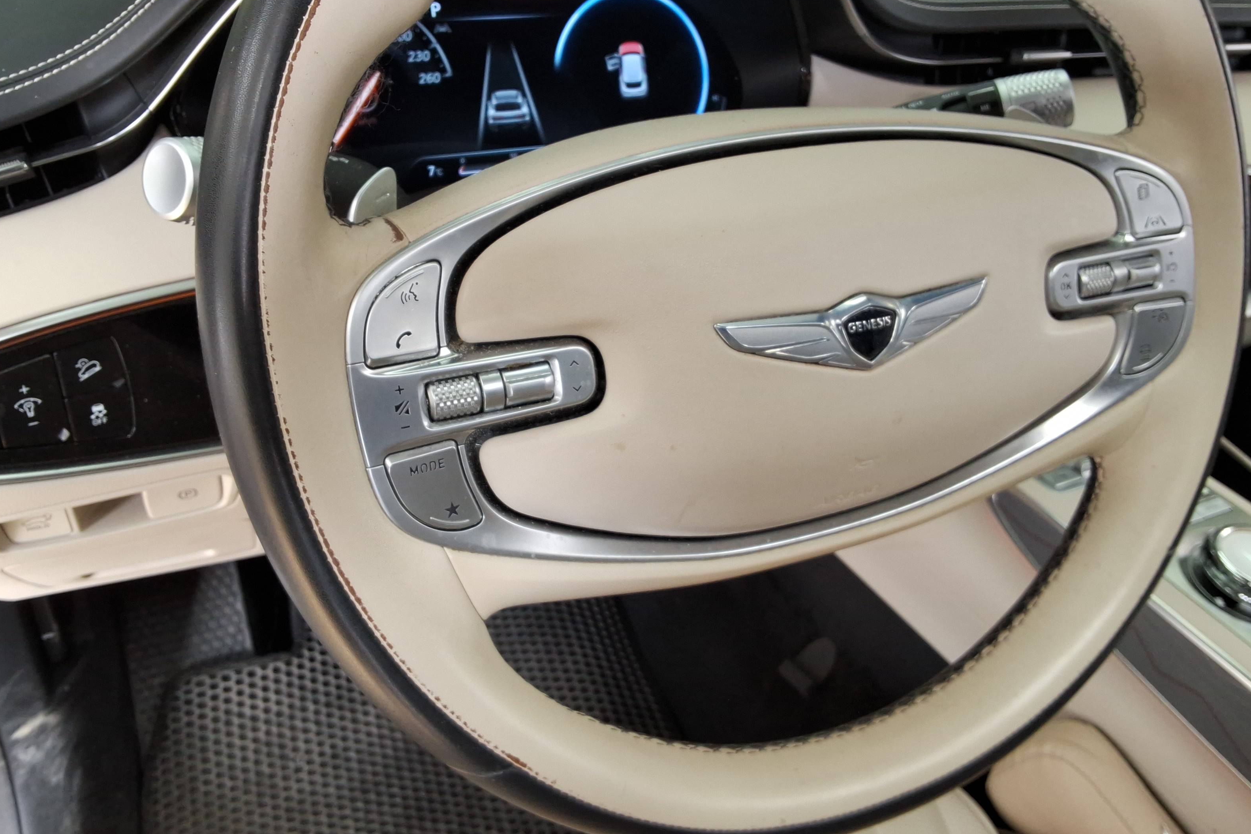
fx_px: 1042
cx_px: 621
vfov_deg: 43.6
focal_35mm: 30
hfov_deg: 61.9
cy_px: 383
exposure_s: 1/40
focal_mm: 2.91
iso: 77
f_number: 1.9
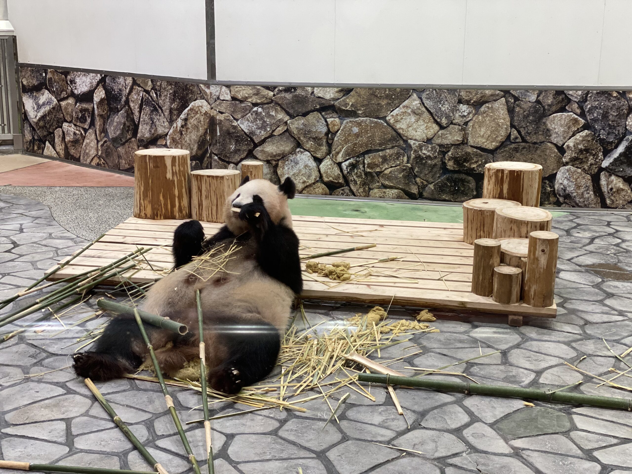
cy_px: 237
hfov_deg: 36.8
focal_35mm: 52
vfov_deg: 28.0
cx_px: 316
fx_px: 949
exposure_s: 1/120
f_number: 2
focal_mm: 6
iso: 160
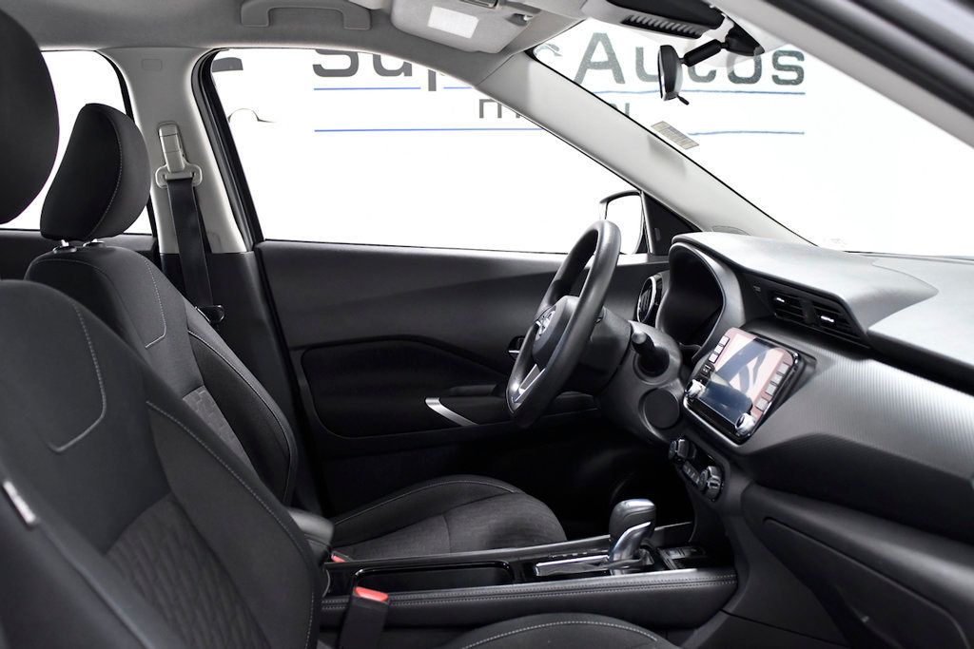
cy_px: 324
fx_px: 974
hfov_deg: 53.1
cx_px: 487
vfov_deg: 36.9
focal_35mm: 36
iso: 2000
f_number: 3.5
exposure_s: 1/250
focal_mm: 24
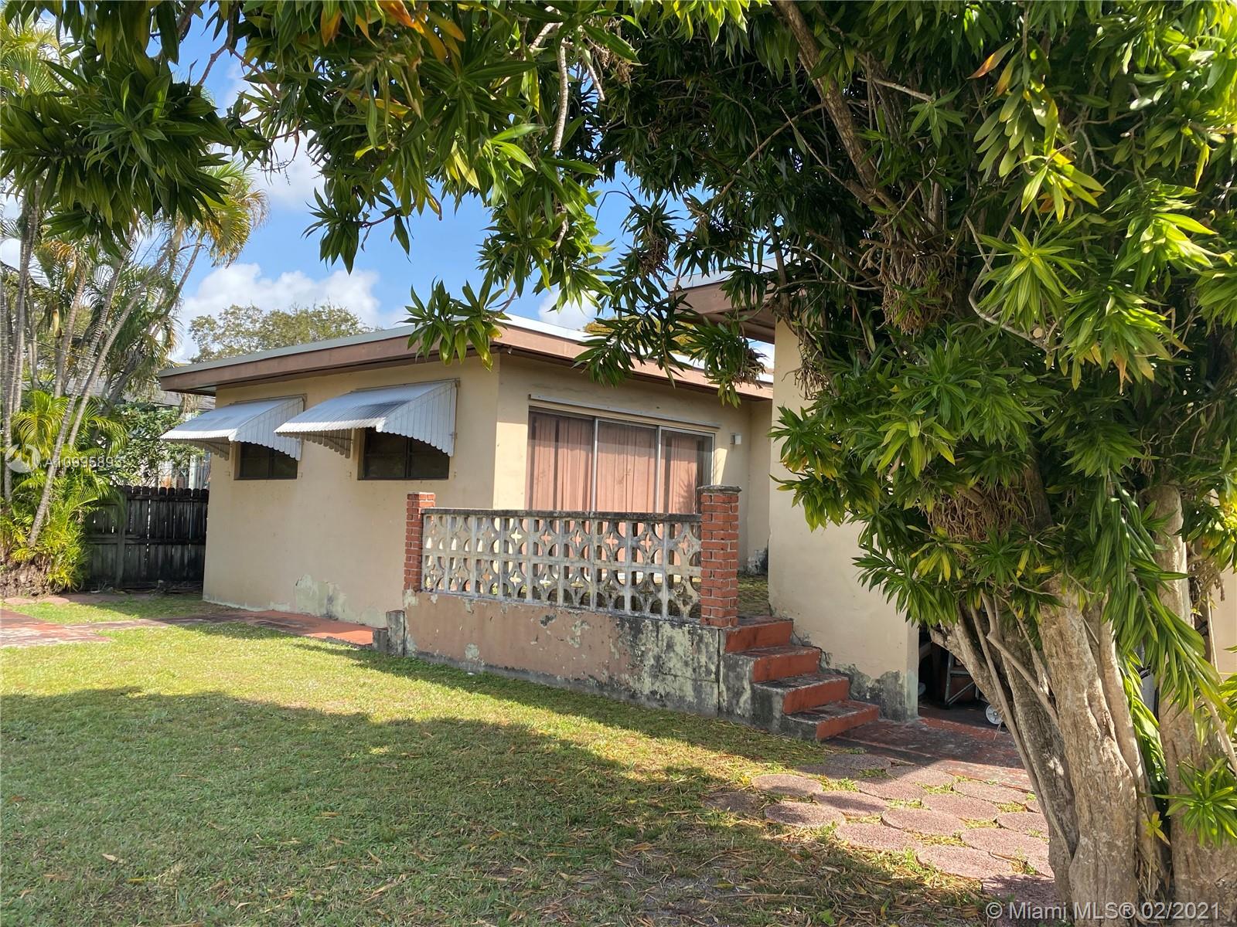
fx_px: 929
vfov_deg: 53.1
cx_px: 618
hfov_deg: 67.3
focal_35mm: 26
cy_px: 464
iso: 32
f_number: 1.8
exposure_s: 1/919
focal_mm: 4.25
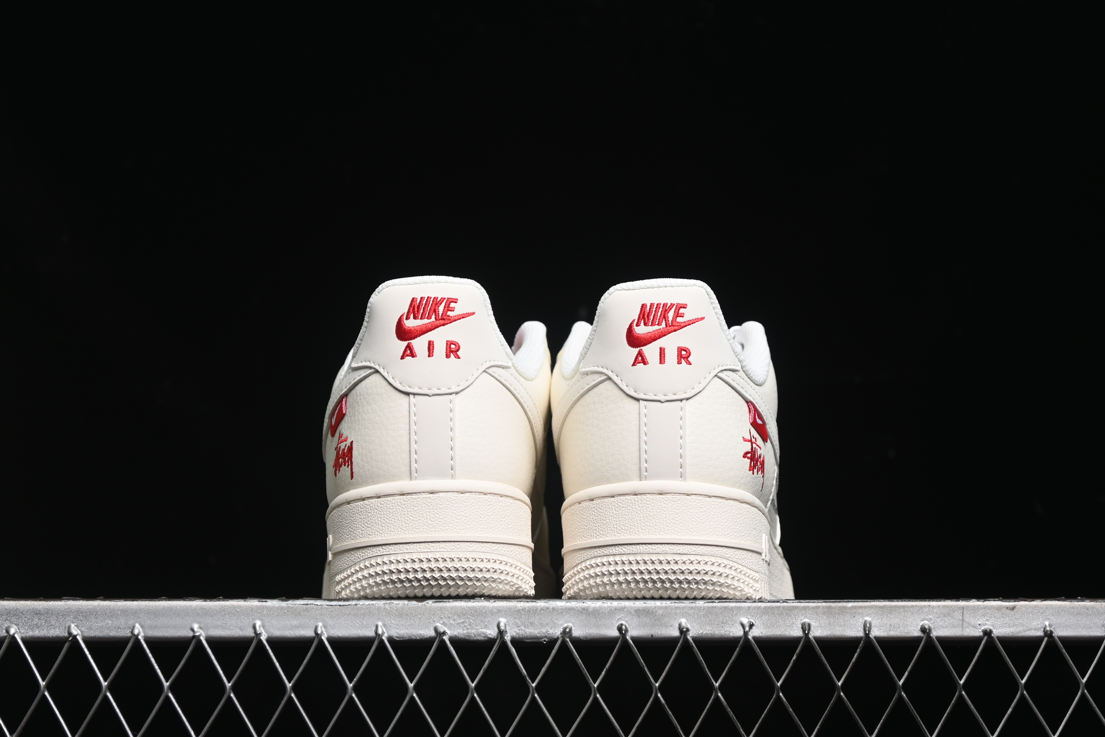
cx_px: 552
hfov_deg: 27.0
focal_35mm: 75
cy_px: 368
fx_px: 2302
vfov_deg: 18.2
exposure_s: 1/60
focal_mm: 50
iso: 160
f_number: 6.3
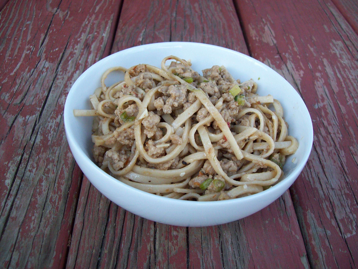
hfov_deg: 51.4
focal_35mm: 36
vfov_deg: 39.7
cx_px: 179
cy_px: 134
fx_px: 372
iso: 80
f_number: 2.7
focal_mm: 6
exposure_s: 1/153
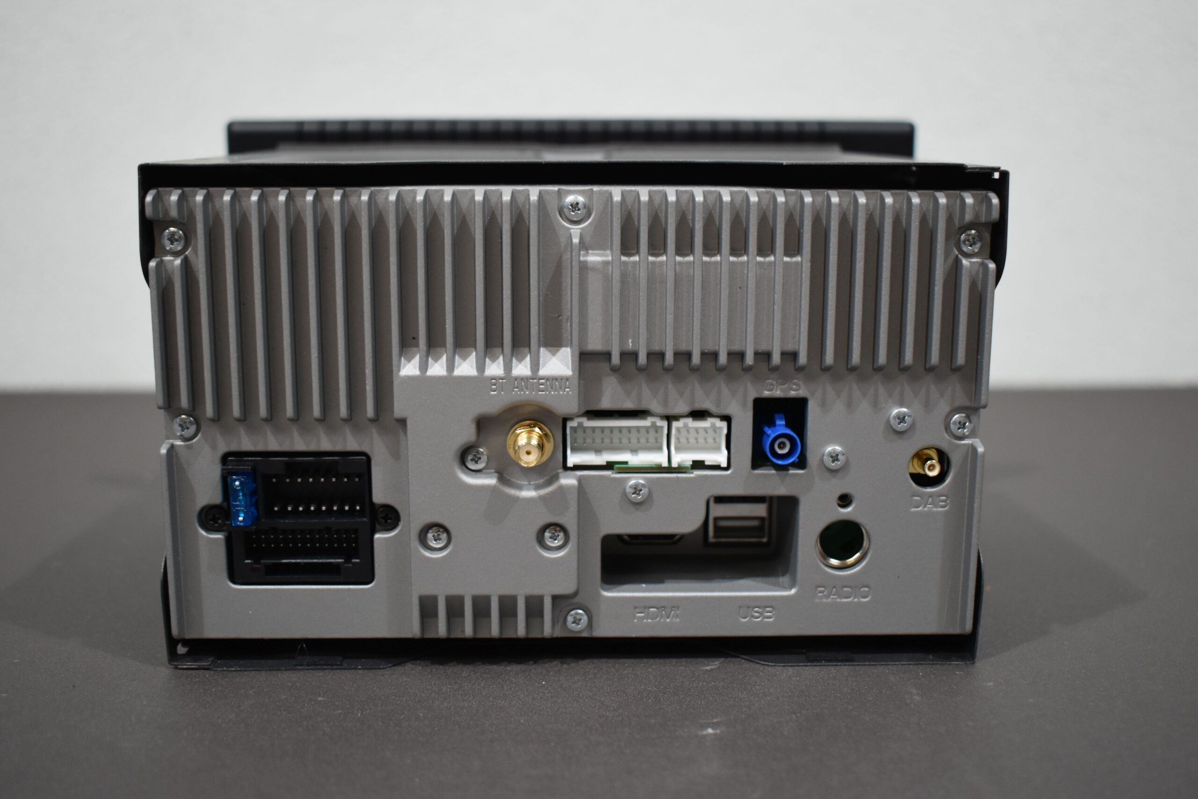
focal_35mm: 39
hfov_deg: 49.6
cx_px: 599
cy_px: 400
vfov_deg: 34.2
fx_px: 1298
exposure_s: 1/160
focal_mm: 26
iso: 800
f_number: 4
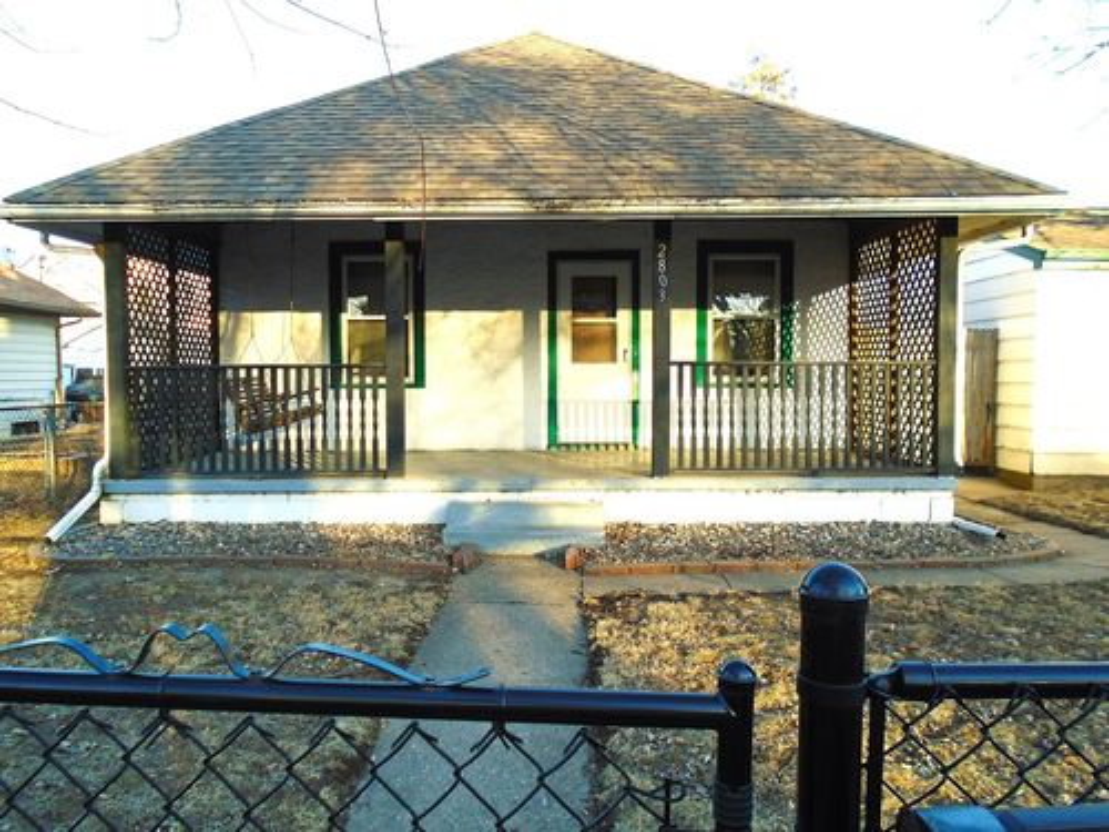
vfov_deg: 53.1
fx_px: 833
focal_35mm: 26
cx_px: 554
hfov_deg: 67.3
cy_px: 416
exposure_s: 1/125
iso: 100
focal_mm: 4.6
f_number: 3.2
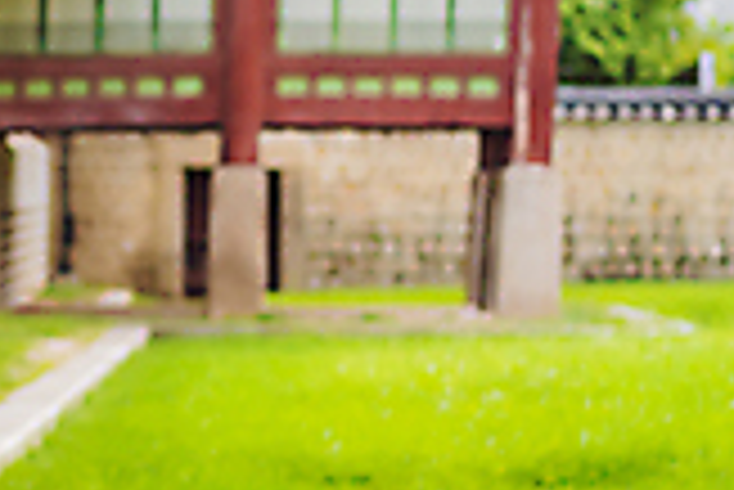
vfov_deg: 6.8
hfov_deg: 9.8
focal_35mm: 202
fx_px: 4122
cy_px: 270
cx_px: -414
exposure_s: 1/500
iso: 100
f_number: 2.5
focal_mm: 55
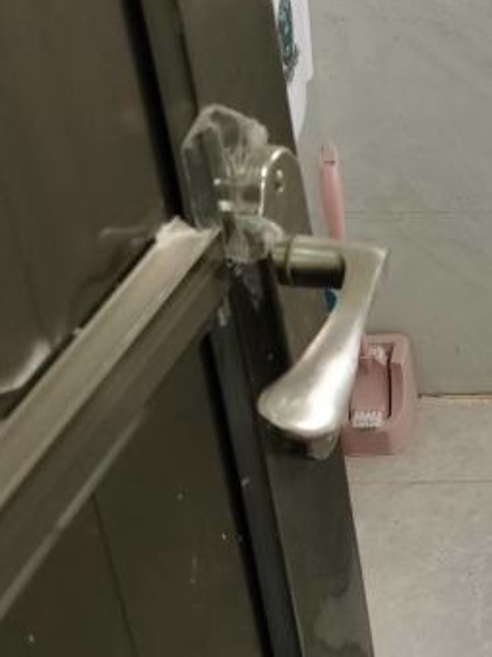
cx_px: 763
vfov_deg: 23.0
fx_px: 1612
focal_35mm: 85
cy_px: 249
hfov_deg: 15.8
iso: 200
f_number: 1.6
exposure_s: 1/50
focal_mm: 5.56
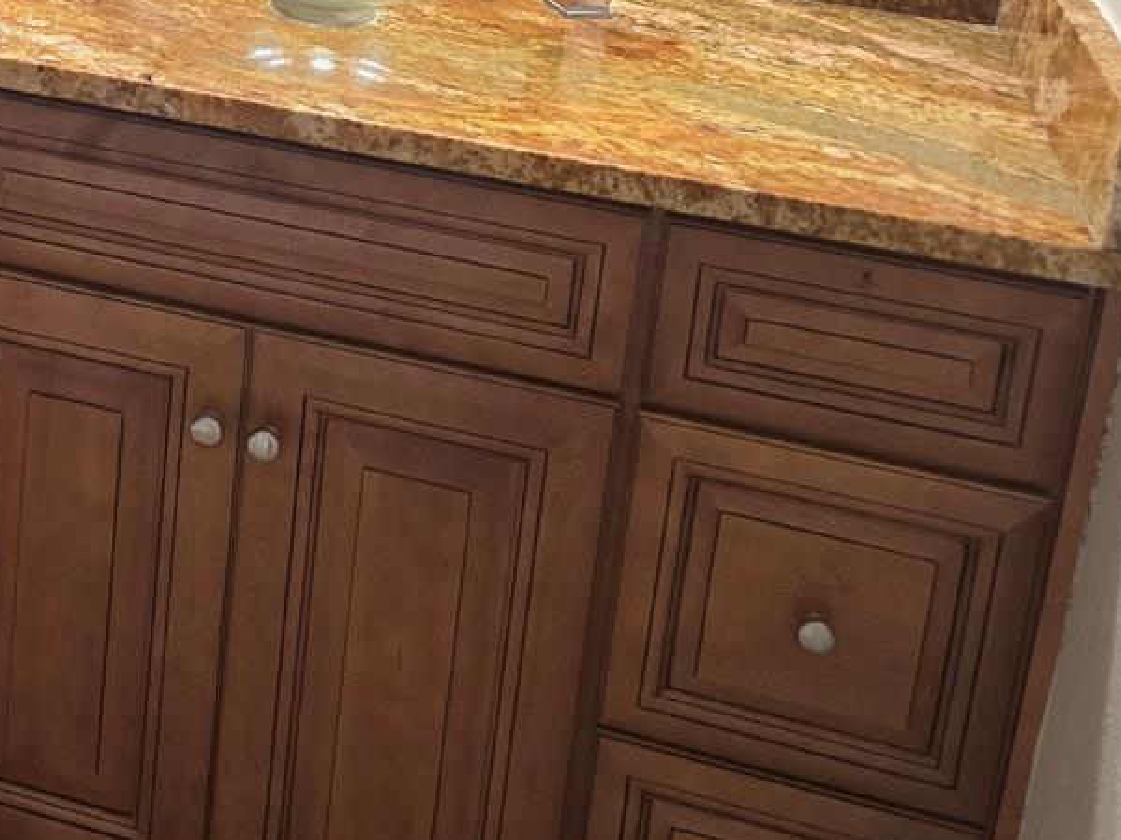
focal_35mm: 61
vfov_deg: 22.4
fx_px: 1975
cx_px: -43
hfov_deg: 29.3
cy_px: -132
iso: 400
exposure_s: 1/120
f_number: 1.7
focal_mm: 6.3
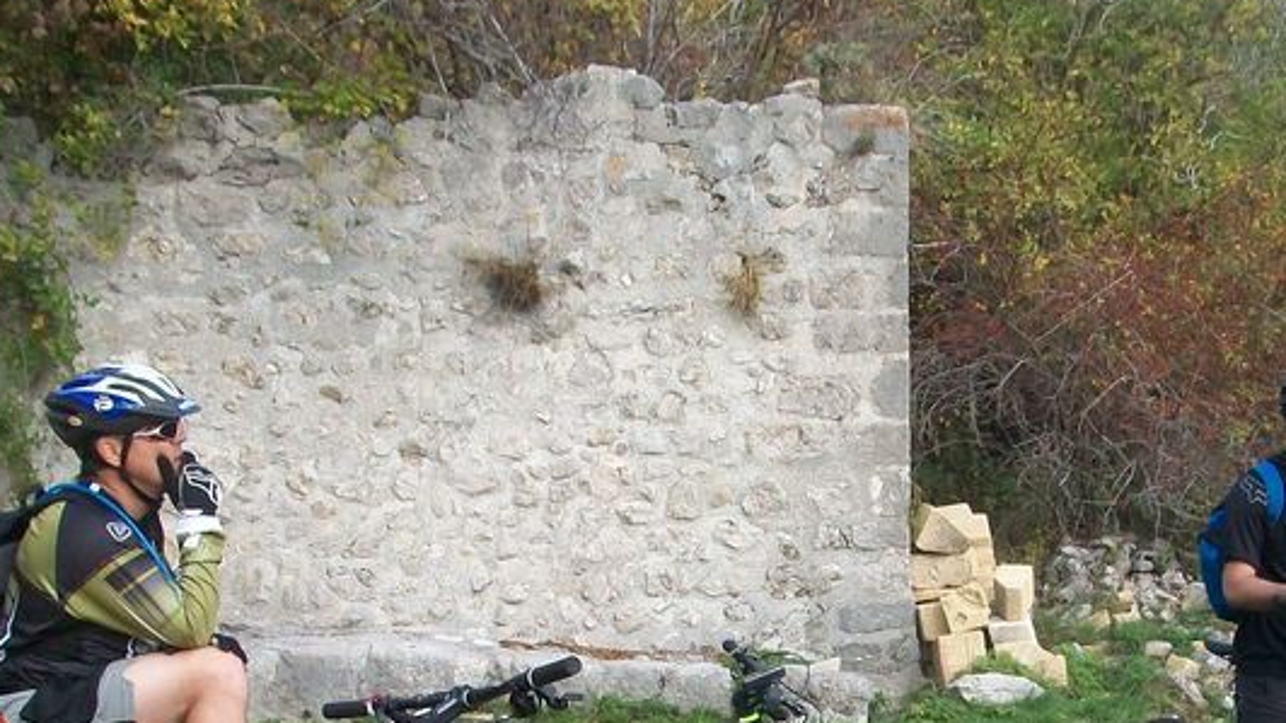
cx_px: 983
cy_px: 771
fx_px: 2216
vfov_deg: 17.9
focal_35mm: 65
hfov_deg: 31.7
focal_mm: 5.7
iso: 80
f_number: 2.8
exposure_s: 1/400
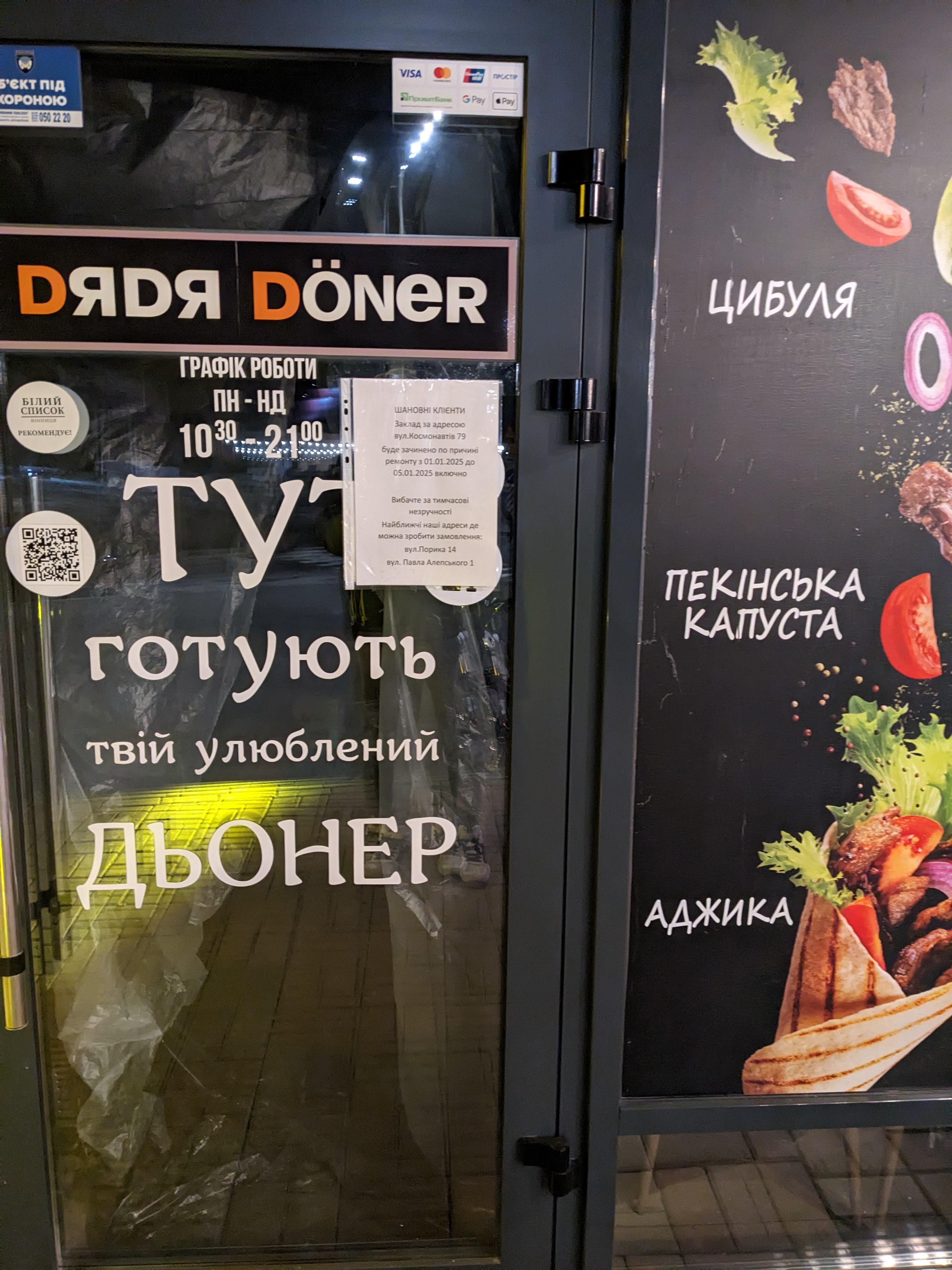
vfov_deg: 65.3
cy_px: 635
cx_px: 476
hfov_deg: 51.4
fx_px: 990
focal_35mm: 27
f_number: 1.73
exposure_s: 1/25
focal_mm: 4.38
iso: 916
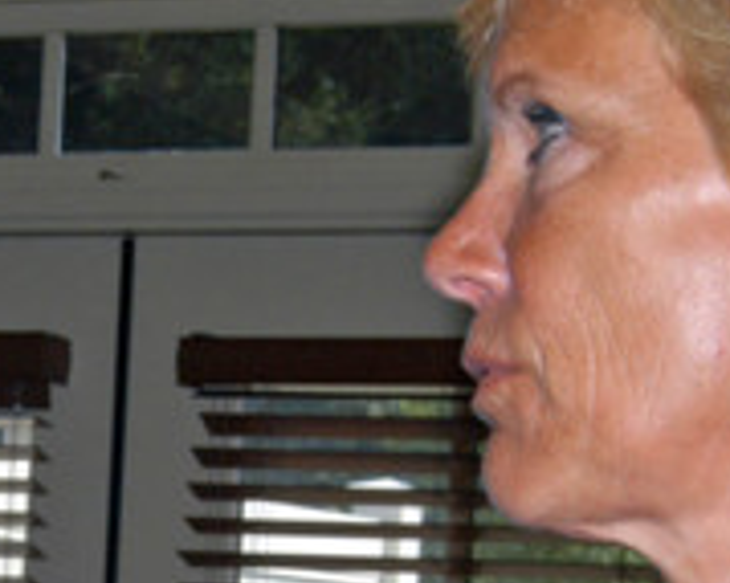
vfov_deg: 8.1
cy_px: 624
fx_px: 4081
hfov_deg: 10.1
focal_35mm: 189
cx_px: -155
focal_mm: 30
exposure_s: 1/180
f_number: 8
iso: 200
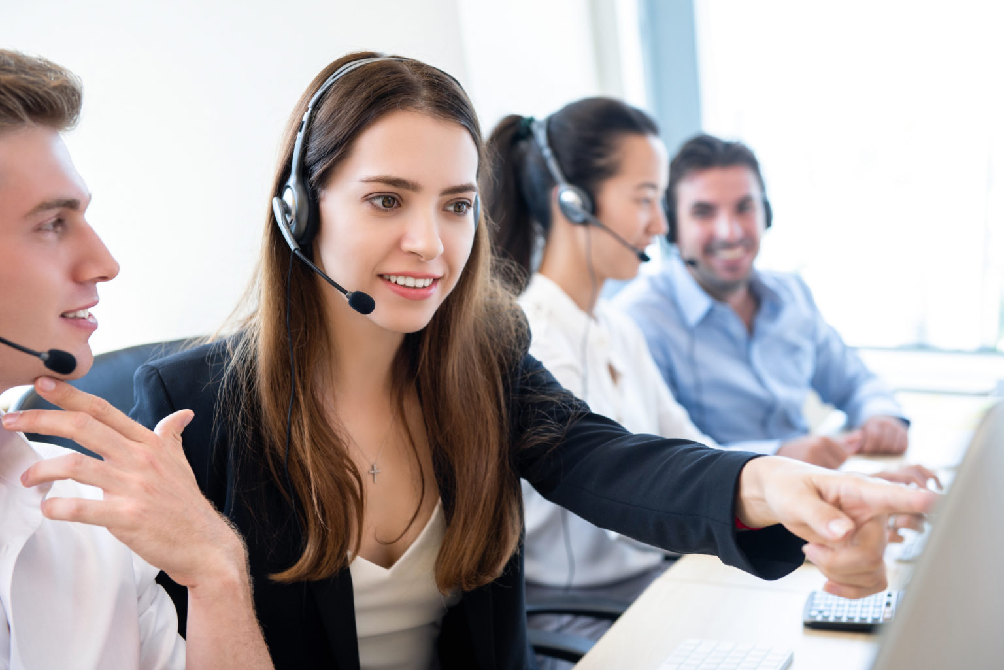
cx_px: 502
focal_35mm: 60
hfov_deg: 33.4
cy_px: 335
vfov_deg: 22.6
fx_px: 1674
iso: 320
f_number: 3.5
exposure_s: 1/200
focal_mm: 60
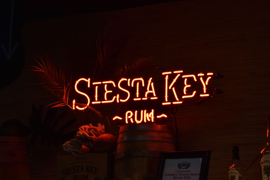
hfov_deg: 17.1
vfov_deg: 11.4
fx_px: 900
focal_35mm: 120
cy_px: 90
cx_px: 135
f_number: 14
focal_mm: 120
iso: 1250
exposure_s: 1/15
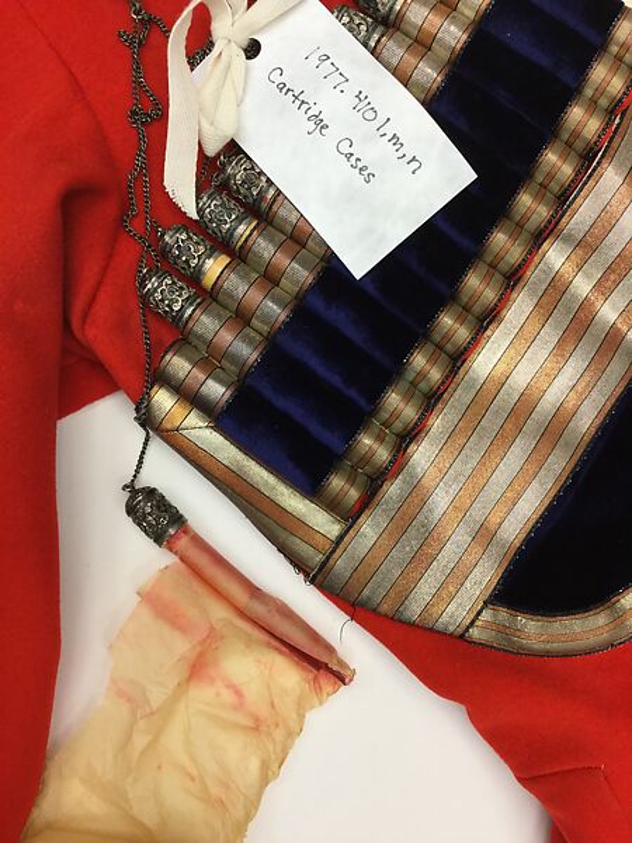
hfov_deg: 45.4
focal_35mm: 31
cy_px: 422
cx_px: 316
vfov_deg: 58.4
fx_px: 755
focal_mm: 3.3
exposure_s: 1/40
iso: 32
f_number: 2.4
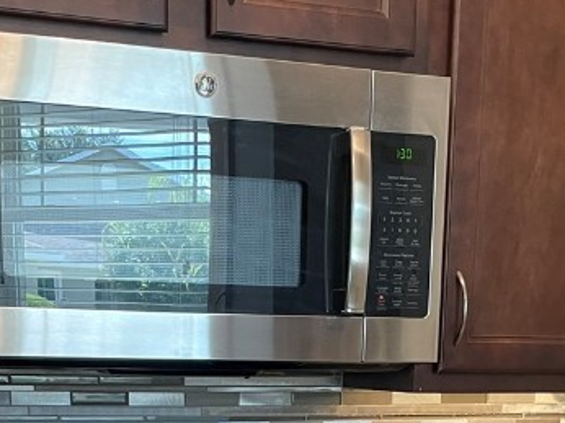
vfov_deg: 17.4
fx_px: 1256
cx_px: 266
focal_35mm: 77
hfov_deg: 25.3
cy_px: 619
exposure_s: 1/60
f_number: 1.6
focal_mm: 4.2
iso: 100
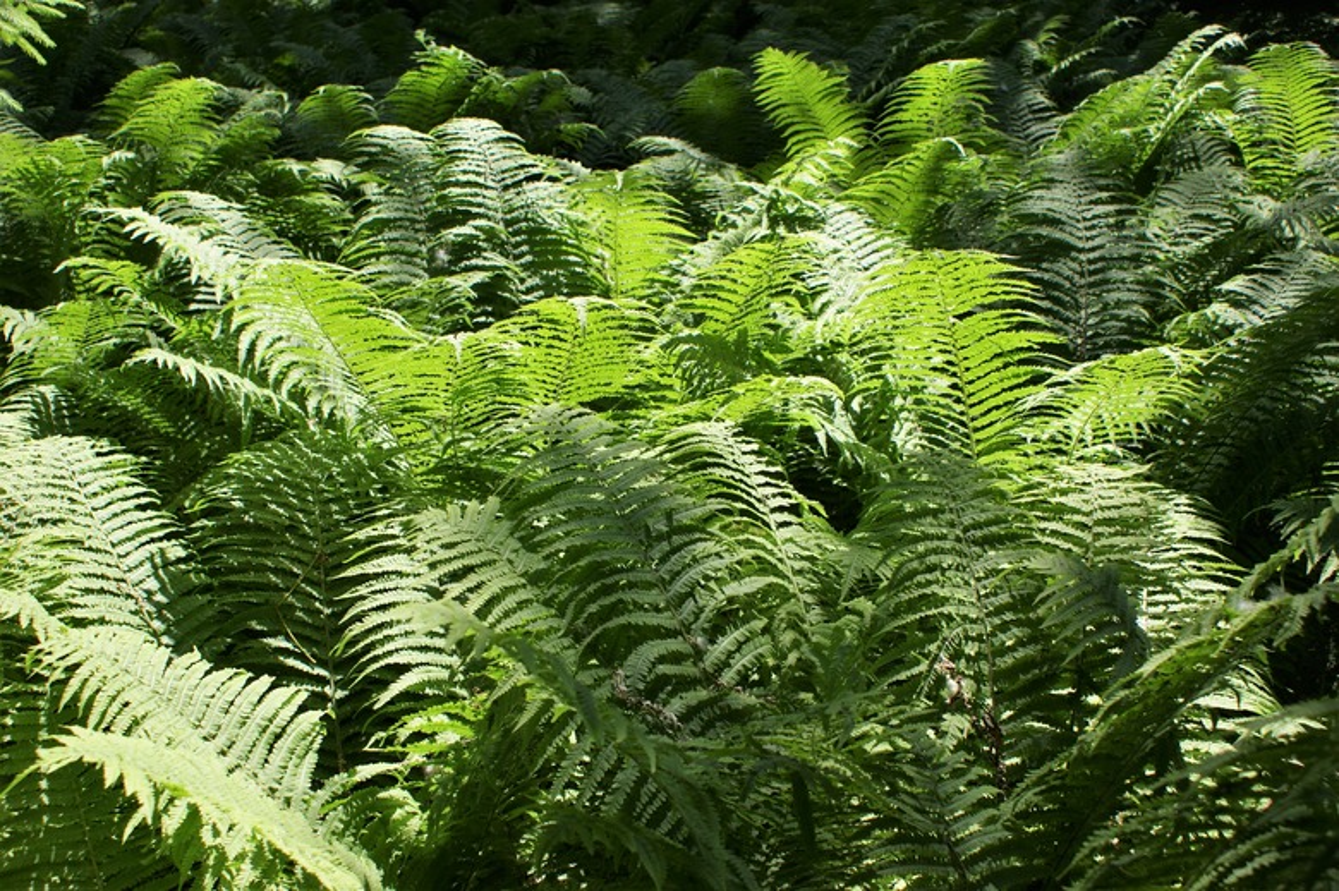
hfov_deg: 49.6
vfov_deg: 34.2
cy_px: 446
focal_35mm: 39
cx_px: 670
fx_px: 1450
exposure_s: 1/200
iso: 100
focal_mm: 26
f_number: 5.6
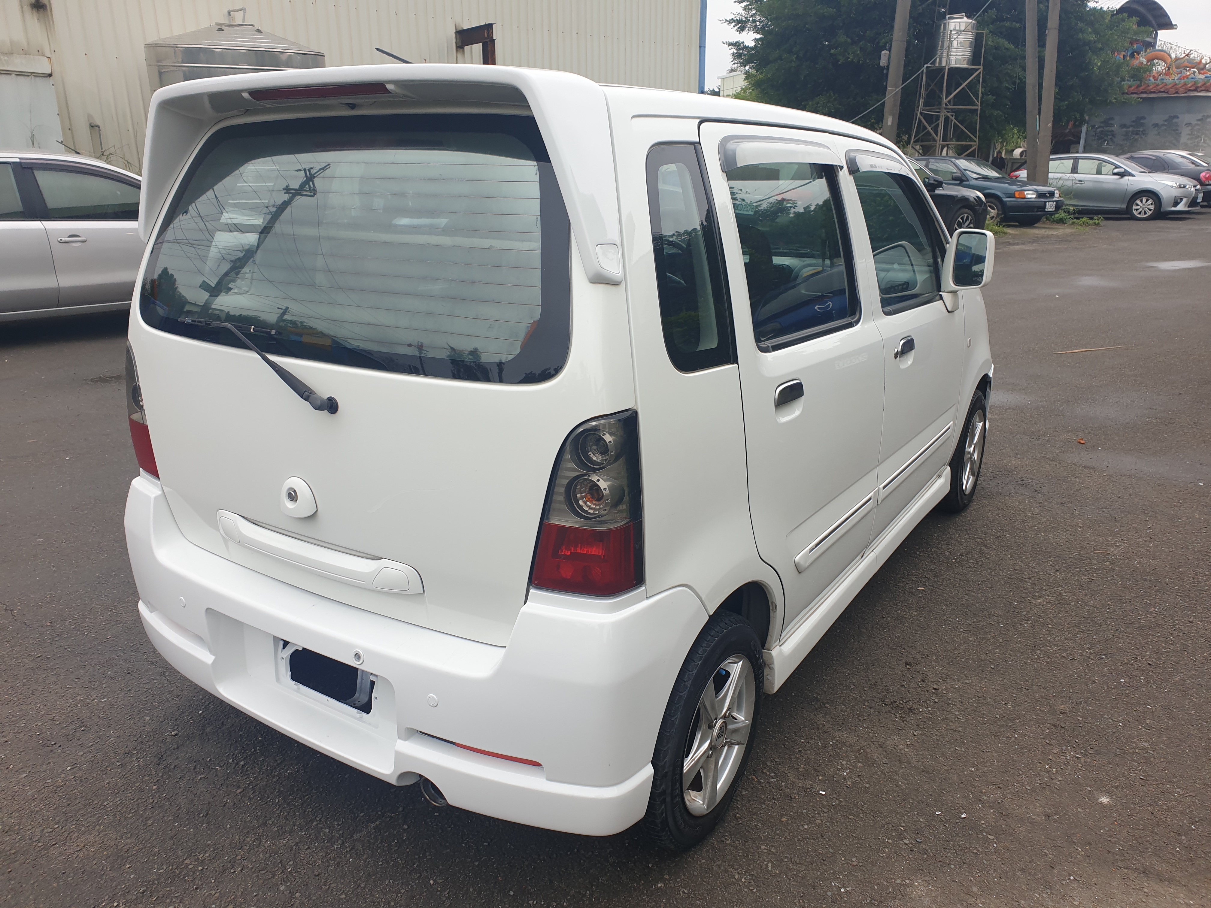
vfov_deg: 53.1
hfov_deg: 67.3
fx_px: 910
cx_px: 606
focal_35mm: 26
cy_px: 454
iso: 50
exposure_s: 1/160
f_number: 2.4
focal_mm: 4.3
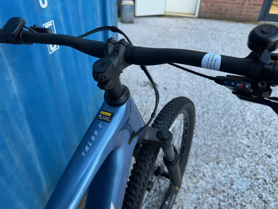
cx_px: 139
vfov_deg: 56.8
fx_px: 193
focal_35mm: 24
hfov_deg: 71.6
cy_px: 104
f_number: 1.78
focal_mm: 6.86
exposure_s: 1/50
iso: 80
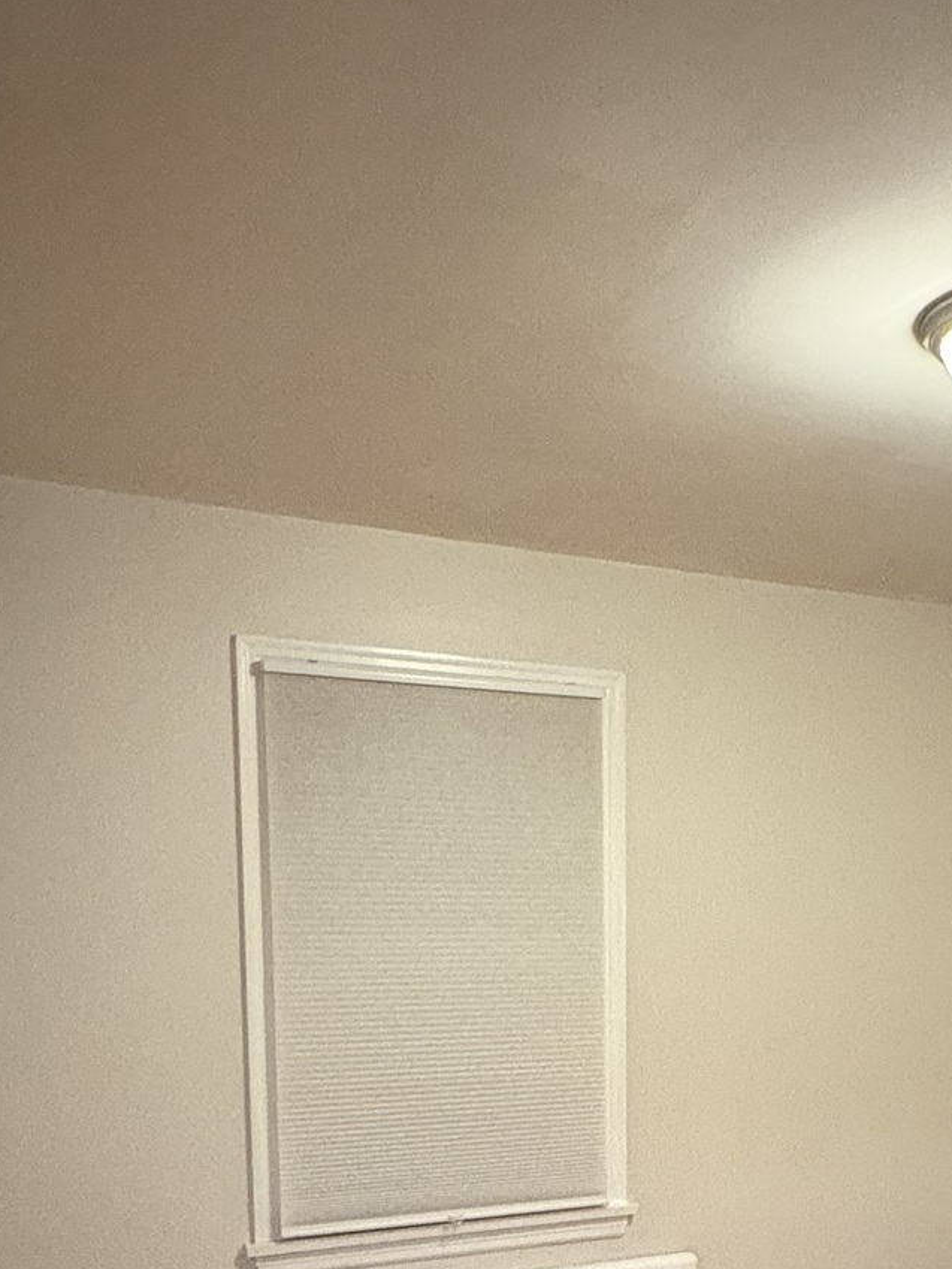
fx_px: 1393
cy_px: 1055
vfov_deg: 45.9
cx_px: 723
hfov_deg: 36.8
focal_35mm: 38
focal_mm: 2.22
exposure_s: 1/30
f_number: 2.2
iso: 800
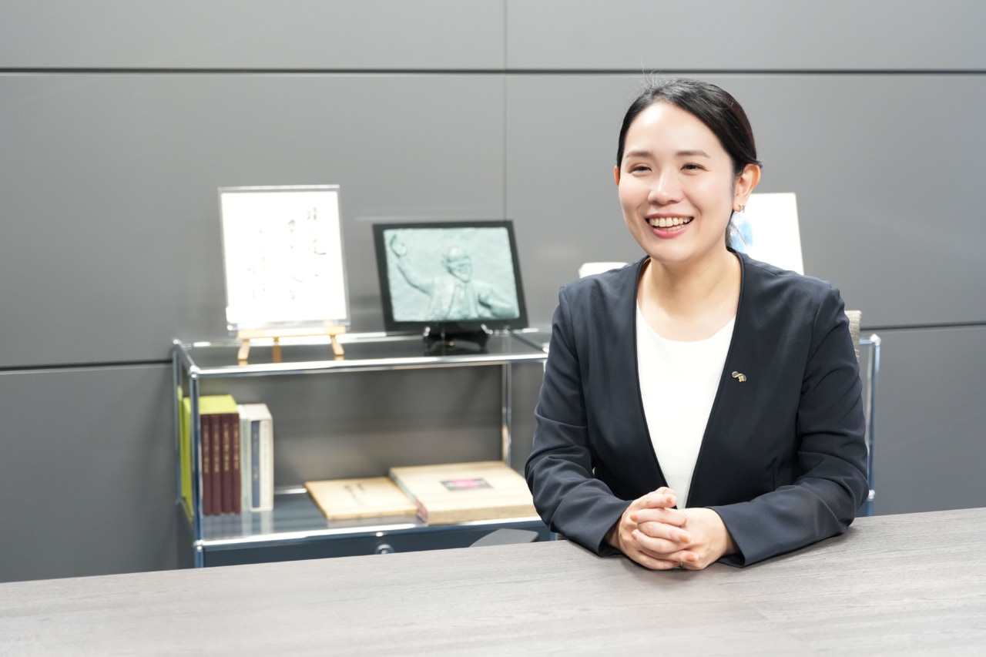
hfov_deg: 34.5
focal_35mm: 58
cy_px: 328
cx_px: 493
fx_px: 1588
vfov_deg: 23.4
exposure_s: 1/160
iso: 4000
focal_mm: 58
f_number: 4
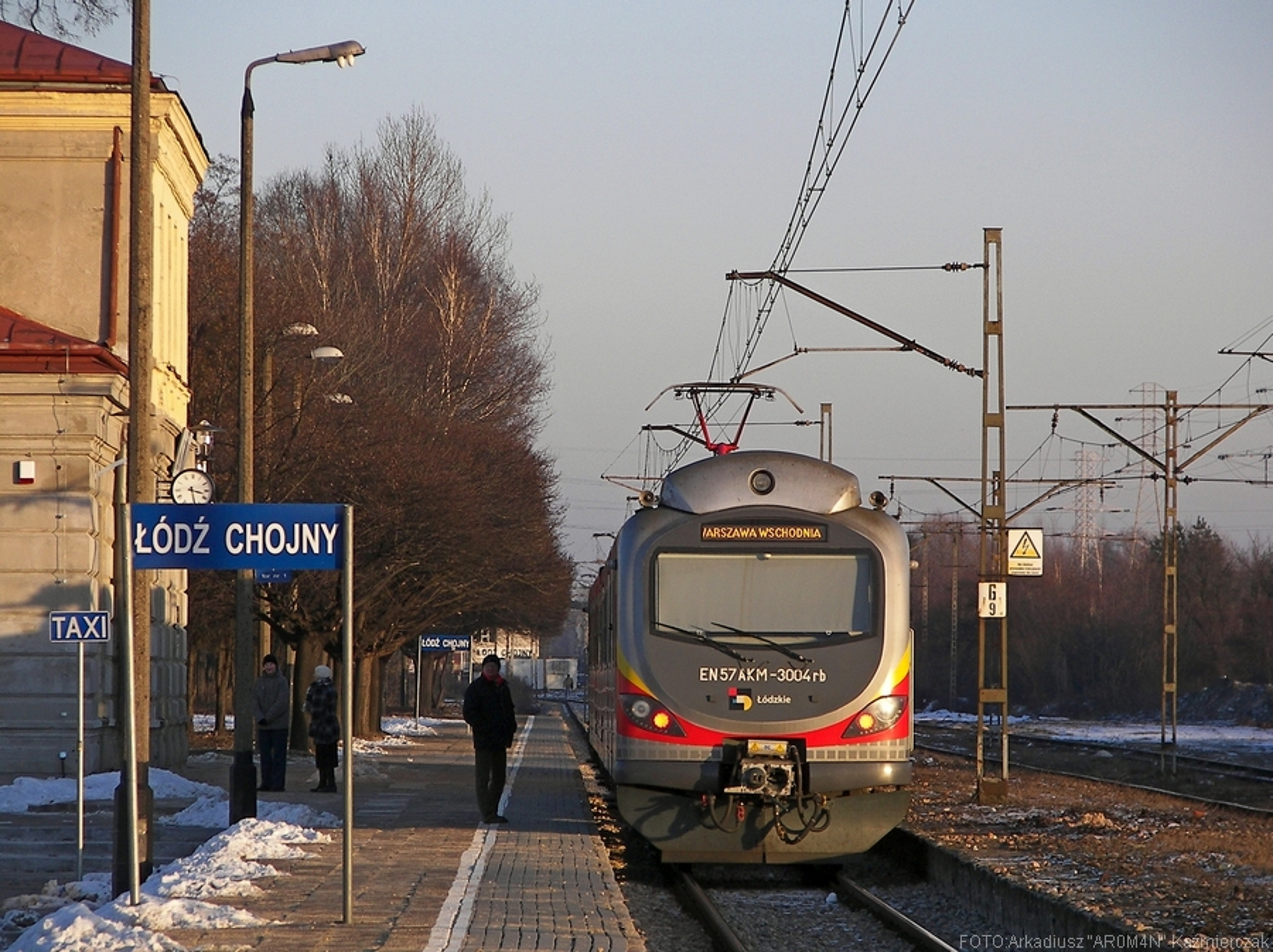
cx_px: 636
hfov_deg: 7.9
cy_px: 476
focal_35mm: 252
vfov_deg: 5.9
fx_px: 9257
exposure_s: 1/200
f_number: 3.6
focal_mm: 41.8
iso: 50
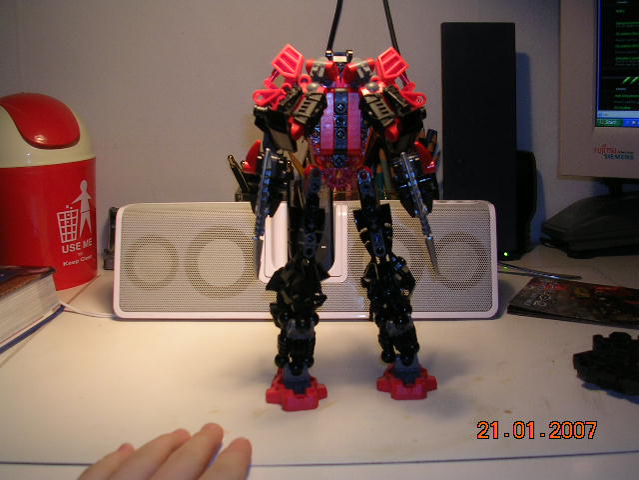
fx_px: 701
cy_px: 240
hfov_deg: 49.0
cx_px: 320
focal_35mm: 38
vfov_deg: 37.7
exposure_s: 1/30
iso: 50
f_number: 2.8
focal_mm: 5.8
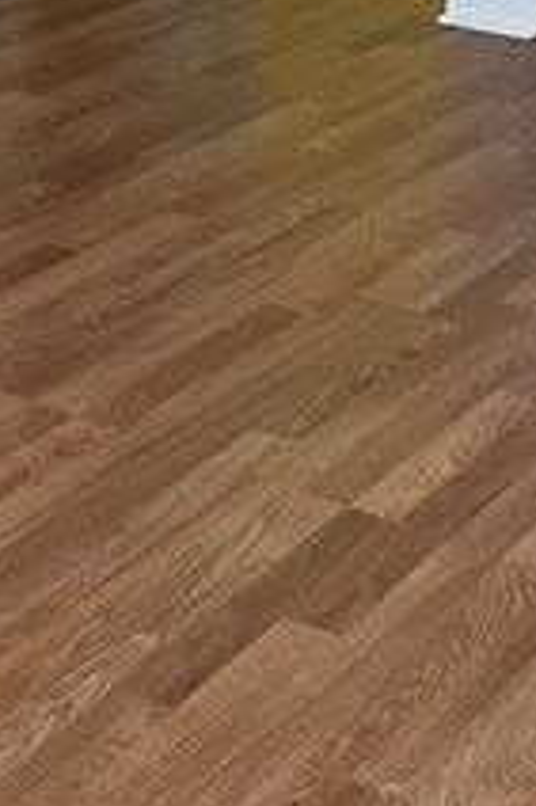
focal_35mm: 98
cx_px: 232
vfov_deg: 18.3
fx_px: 2192
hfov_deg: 13.9
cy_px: -426
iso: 125
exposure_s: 1/91
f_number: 1.6
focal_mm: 5.1
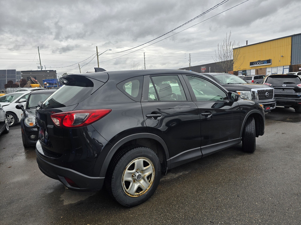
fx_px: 200
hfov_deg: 73.9
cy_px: 112
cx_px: 150
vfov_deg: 58.9
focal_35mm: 23
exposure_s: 1/180
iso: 40
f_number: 1.7
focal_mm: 6.3
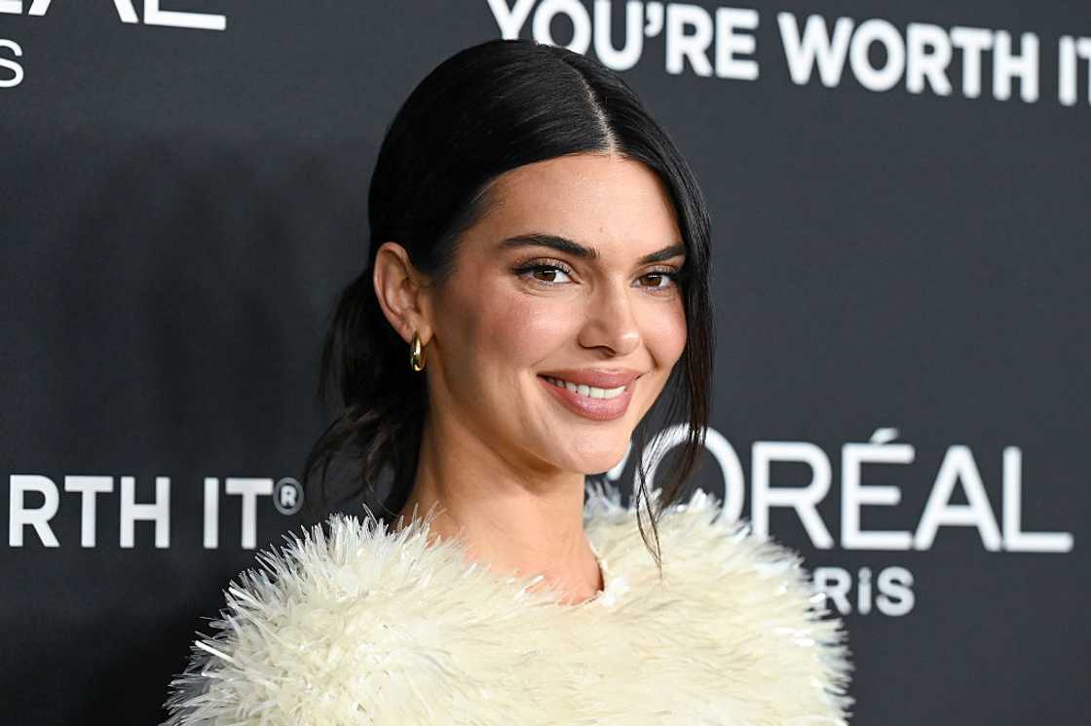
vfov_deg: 9.1
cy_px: 363
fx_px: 4542
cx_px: 546
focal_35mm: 150
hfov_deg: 13.7
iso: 4000
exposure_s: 1/500
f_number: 3.5
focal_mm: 150
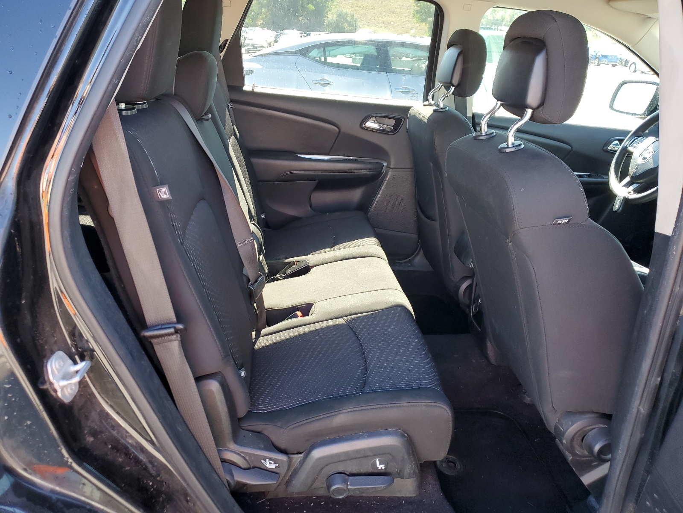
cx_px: 342
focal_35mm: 26
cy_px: 256
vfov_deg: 53.1
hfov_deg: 67.3
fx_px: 513
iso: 59
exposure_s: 1/120
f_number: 1.5
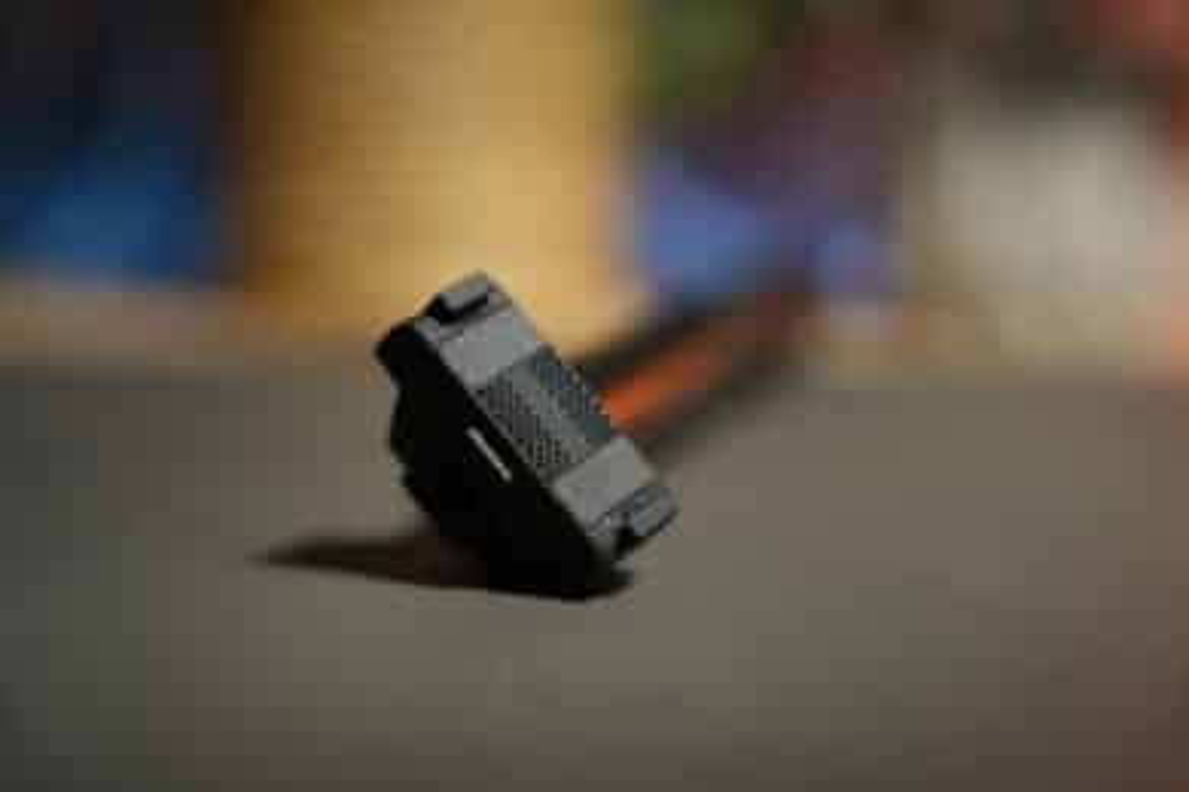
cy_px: 396
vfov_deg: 21.8
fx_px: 2057
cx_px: 594
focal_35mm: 62
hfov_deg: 32.2
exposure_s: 1/80
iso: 160
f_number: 2.8
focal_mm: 62.3
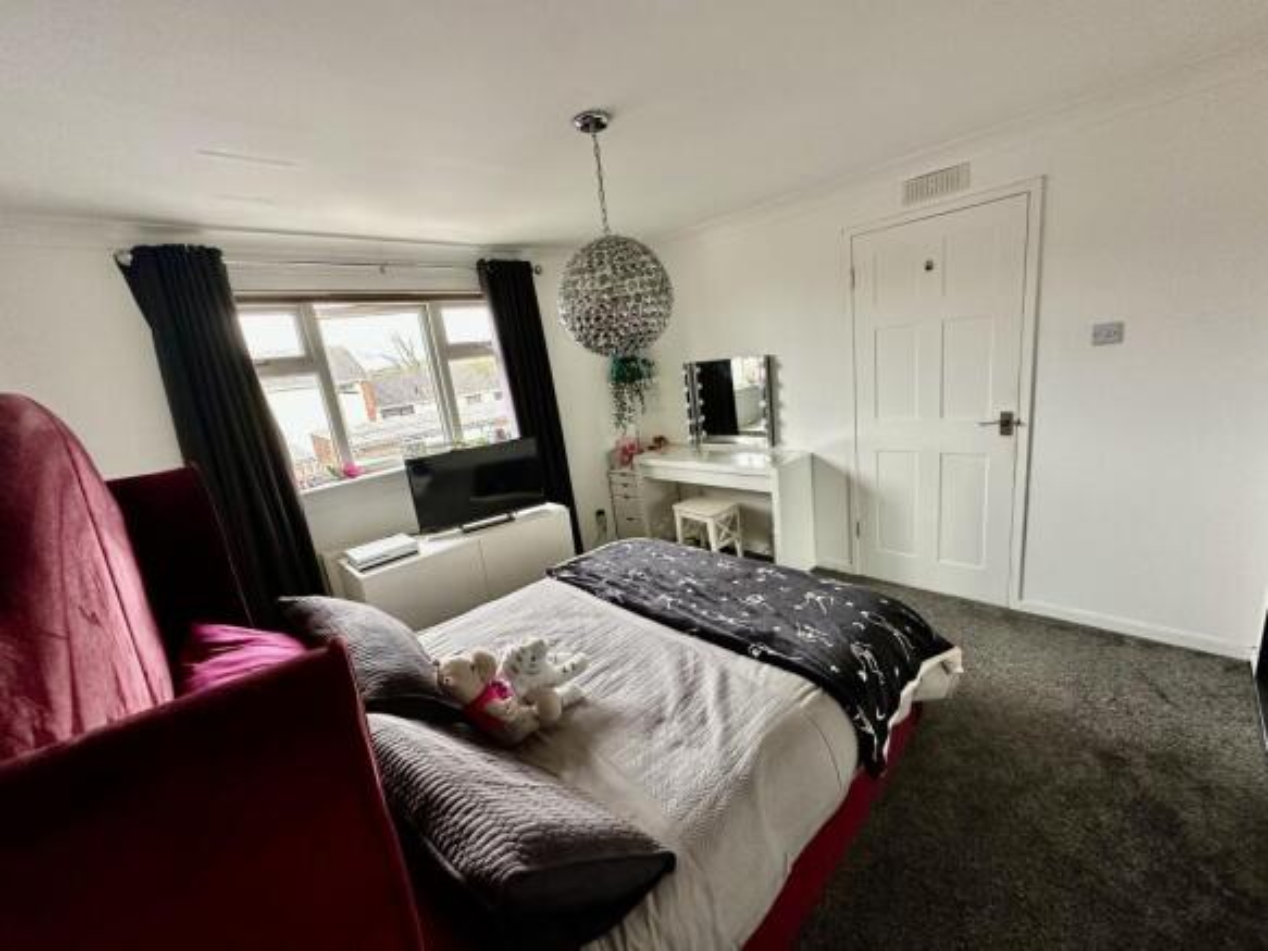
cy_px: 476
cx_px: 634
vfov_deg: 85.7
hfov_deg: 102.1
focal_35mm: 14
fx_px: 513
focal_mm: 2.22
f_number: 2.2
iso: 320
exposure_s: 1/60
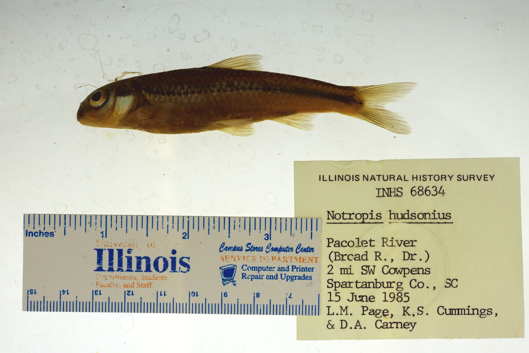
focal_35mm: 60
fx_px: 882
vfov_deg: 22.6
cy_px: 176
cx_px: 264
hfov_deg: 33.4
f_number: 10
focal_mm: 60
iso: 100
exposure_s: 1/200
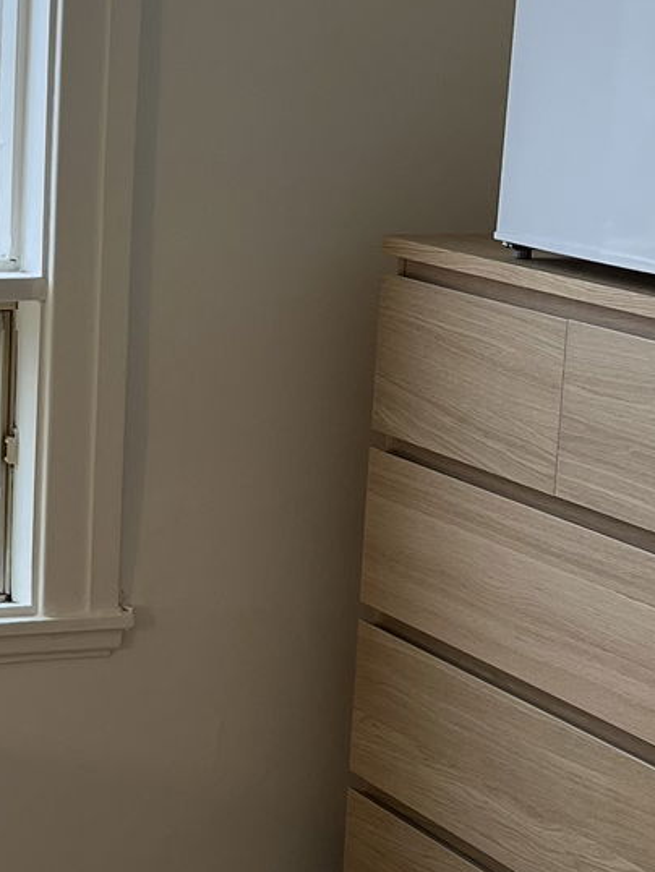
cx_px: -344
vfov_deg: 19.0
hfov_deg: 13.5
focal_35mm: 103
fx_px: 2597
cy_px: 310
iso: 64
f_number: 1.6
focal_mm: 5.1
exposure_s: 1/120
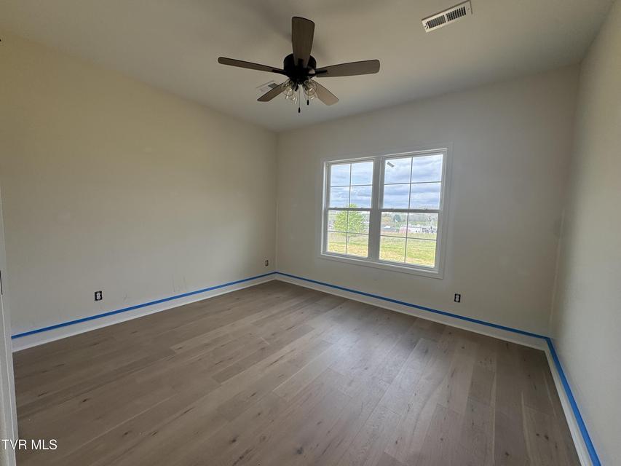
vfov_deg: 85.7
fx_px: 251
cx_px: 310
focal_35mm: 14
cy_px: 233
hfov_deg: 102.1
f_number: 2.2
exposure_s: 1/283
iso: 40
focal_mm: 2.22
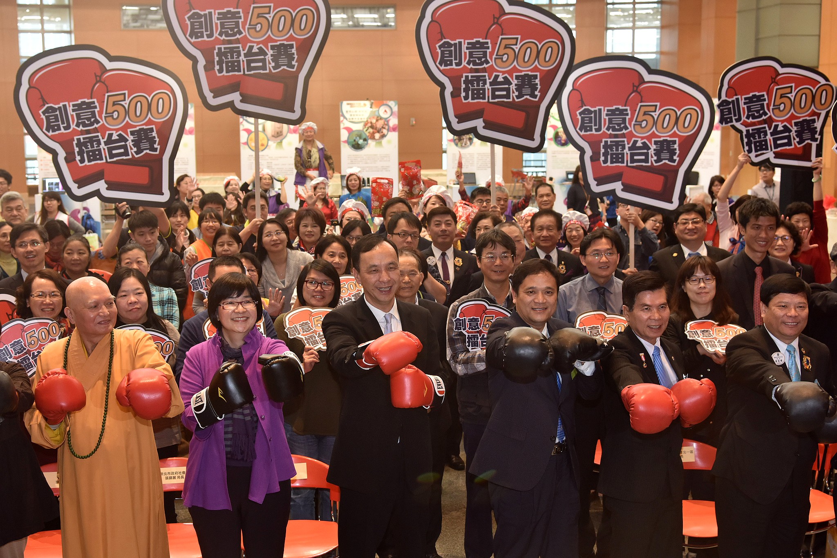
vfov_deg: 30.5
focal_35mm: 44
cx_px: 418
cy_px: 279
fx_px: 1023
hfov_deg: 44.5
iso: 1600
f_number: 5.6
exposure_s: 1/60
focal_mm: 44
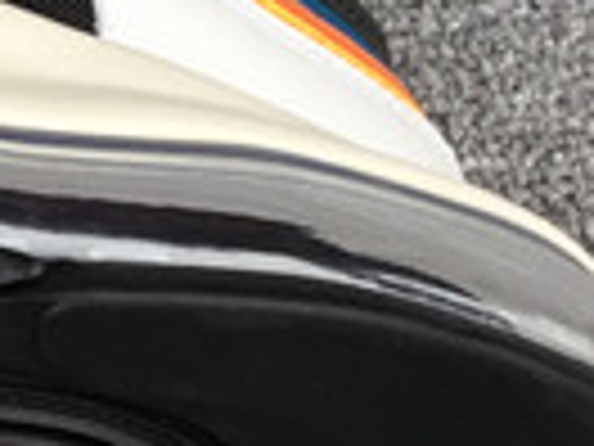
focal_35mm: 211
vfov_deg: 7.0
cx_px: -832
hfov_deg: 8.6
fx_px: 3621
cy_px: 29
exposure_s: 1/100
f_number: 2.4
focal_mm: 3.3
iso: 40
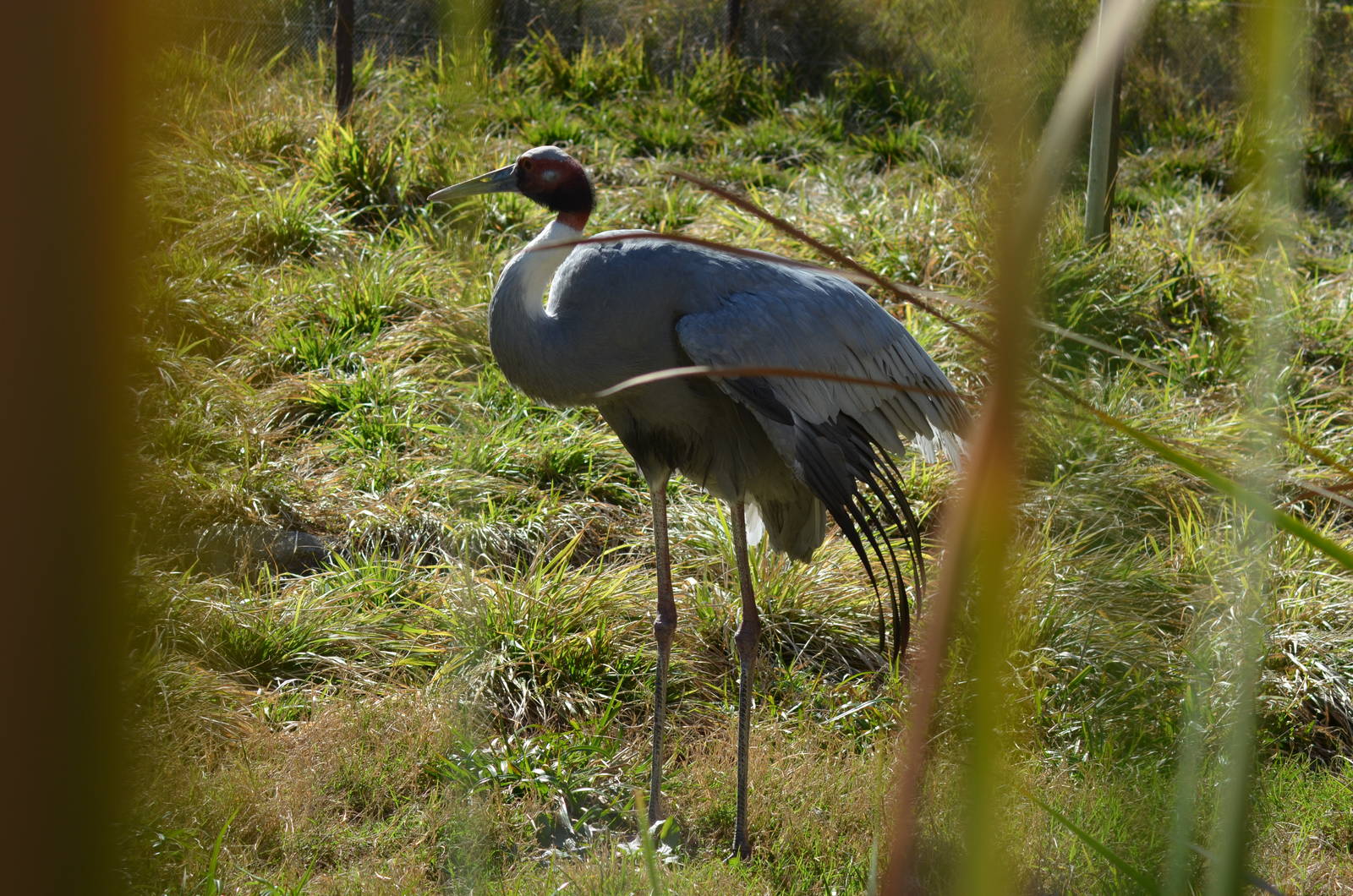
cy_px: 448
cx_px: 676
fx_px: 3938
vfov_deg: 13.0
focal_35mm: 105
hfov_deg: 19.5
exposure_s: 1/640
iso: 200
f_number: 6.3
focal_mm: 70
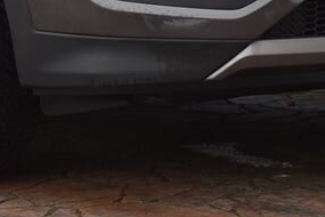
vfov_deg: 7.5
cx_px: 54
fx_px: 1627
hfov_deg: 11.4
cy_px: -116
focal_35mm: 180
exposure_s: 1/250
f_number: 8
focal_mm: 50
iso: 500
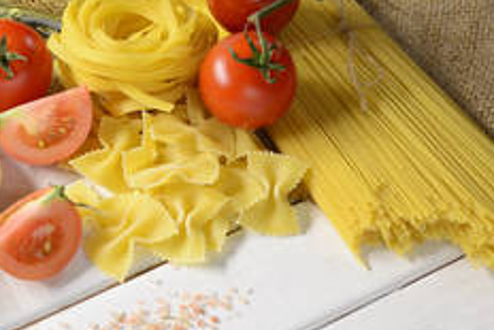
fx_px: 1332
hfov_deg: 21.0
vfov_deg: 14.0
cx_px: 172
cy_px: 266
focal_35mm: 97
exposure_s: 1/30
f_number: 6.3
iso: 100
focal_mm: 50
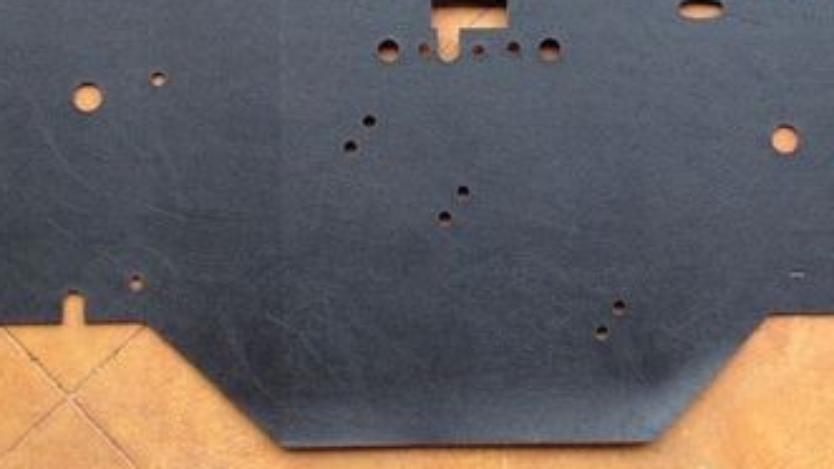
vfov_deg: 16.0
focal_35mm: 75
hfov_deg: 28.2
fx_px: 1658
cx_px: 484
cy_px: 136
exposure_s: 1/120
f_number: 2.4
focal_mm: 4.28
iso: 64
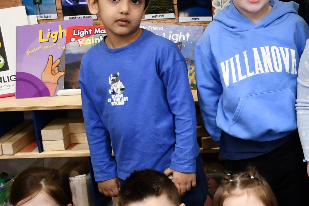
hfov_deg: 17.6
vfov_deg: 12.7
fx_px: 918
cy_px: 178
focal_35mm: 107
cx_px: 428
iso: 1000
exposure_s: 1/125
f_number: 3.5
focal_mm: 18
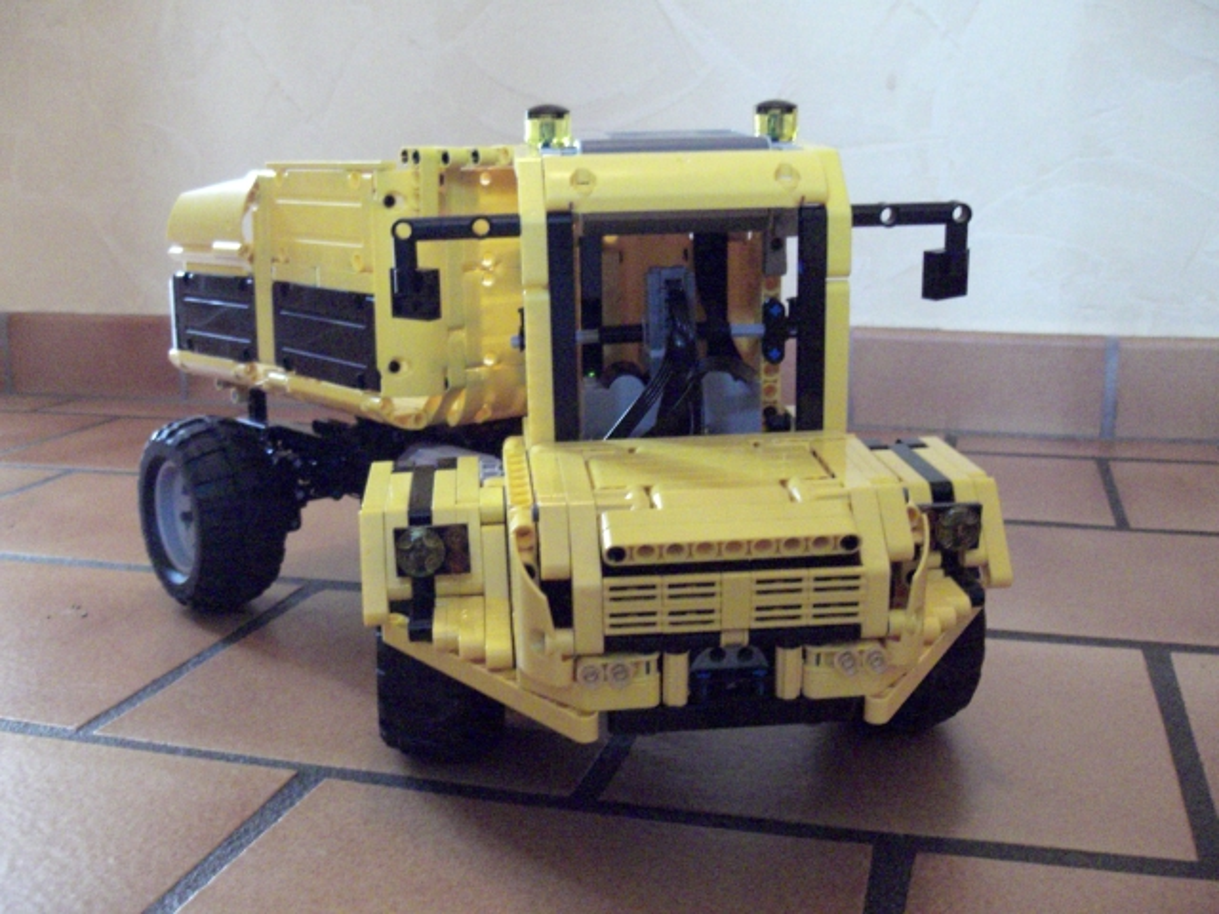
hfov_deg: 49.0
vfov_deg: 37.7
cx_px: 610
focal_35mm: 38
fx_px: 1338
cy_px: 457
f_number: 3.1
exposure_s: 1/30
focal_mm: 6.3
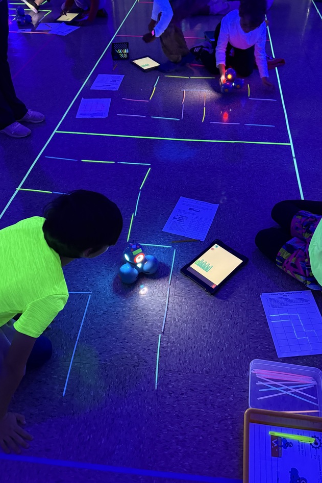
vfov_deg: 67.3
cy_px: 228
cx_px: 180
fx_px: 362
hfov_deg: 47.8
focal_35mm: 27
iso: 800
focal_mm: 6.76
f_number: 1.78
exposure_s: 1/30
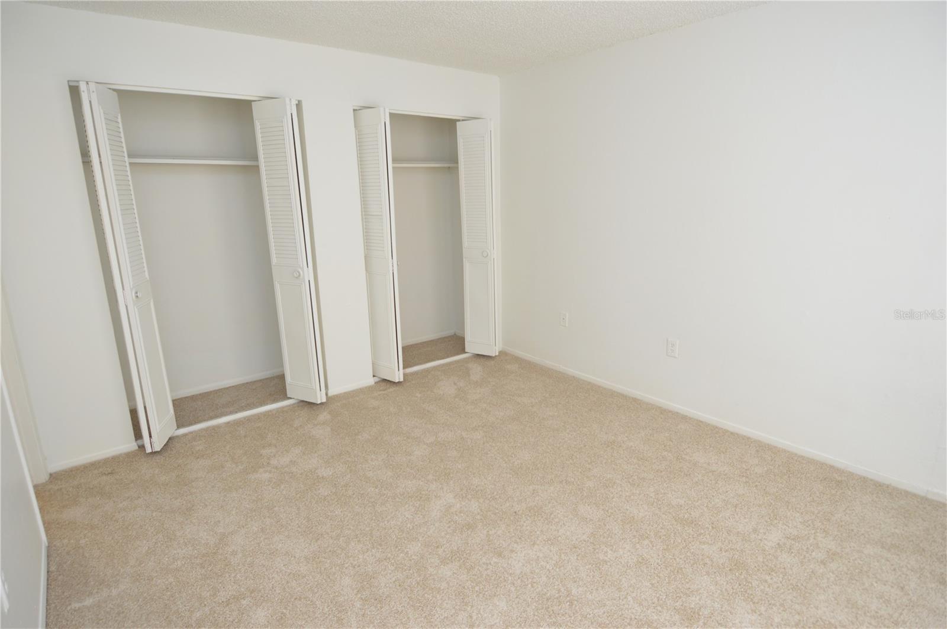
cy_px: 314
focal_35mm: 18
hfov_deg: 90.1
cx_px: 474
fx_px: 473
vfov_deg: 67.3
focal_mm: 12
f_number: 4.5
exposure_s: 1/80
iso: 400
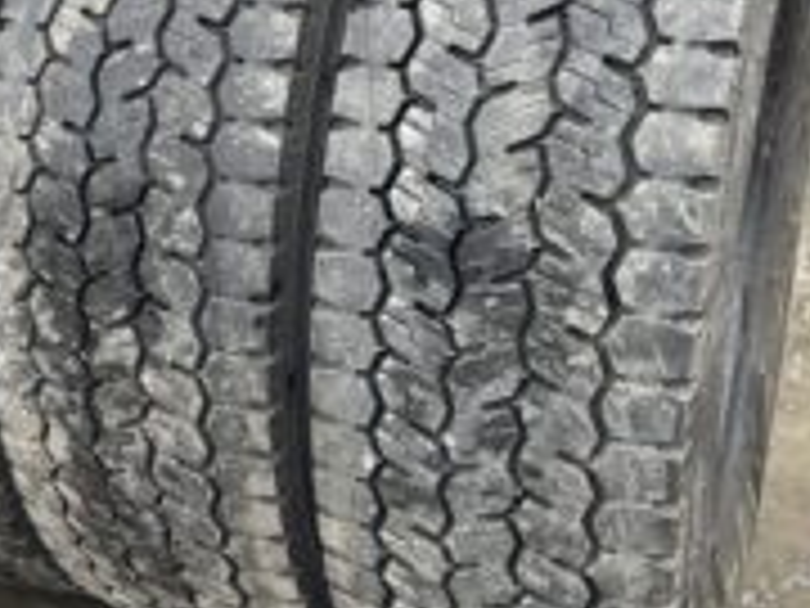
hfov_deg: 30.6
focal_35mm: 62
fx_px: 1451
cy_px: 236
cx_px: 198
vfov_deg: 23.6
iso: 50
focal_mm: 4.2
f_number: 1.6
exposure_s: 1/121
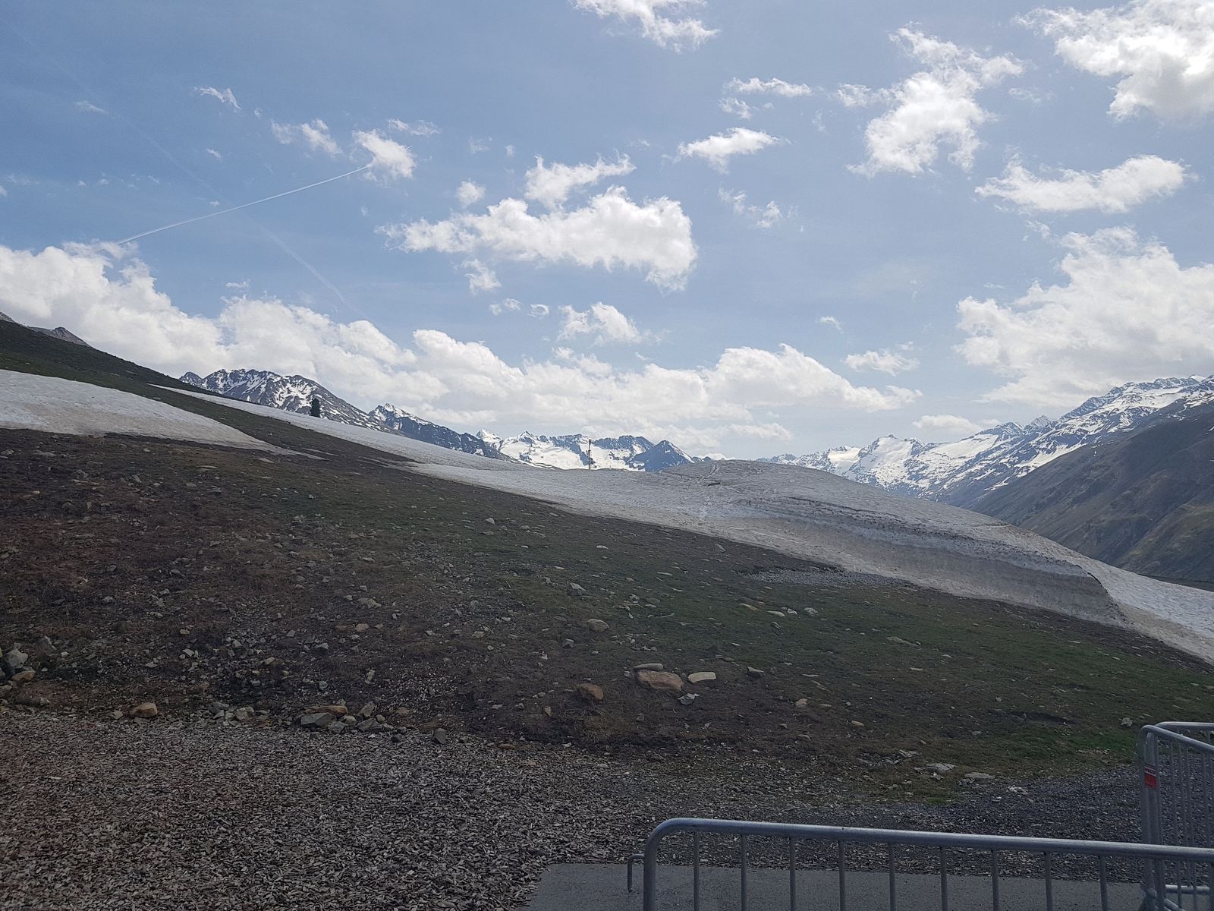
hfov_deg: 67.3
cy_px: 456
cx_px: 607
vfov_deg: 53.1
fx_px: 912
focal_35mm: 26
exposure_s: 1/4576
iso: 50
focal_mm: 4.2
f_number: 1.7
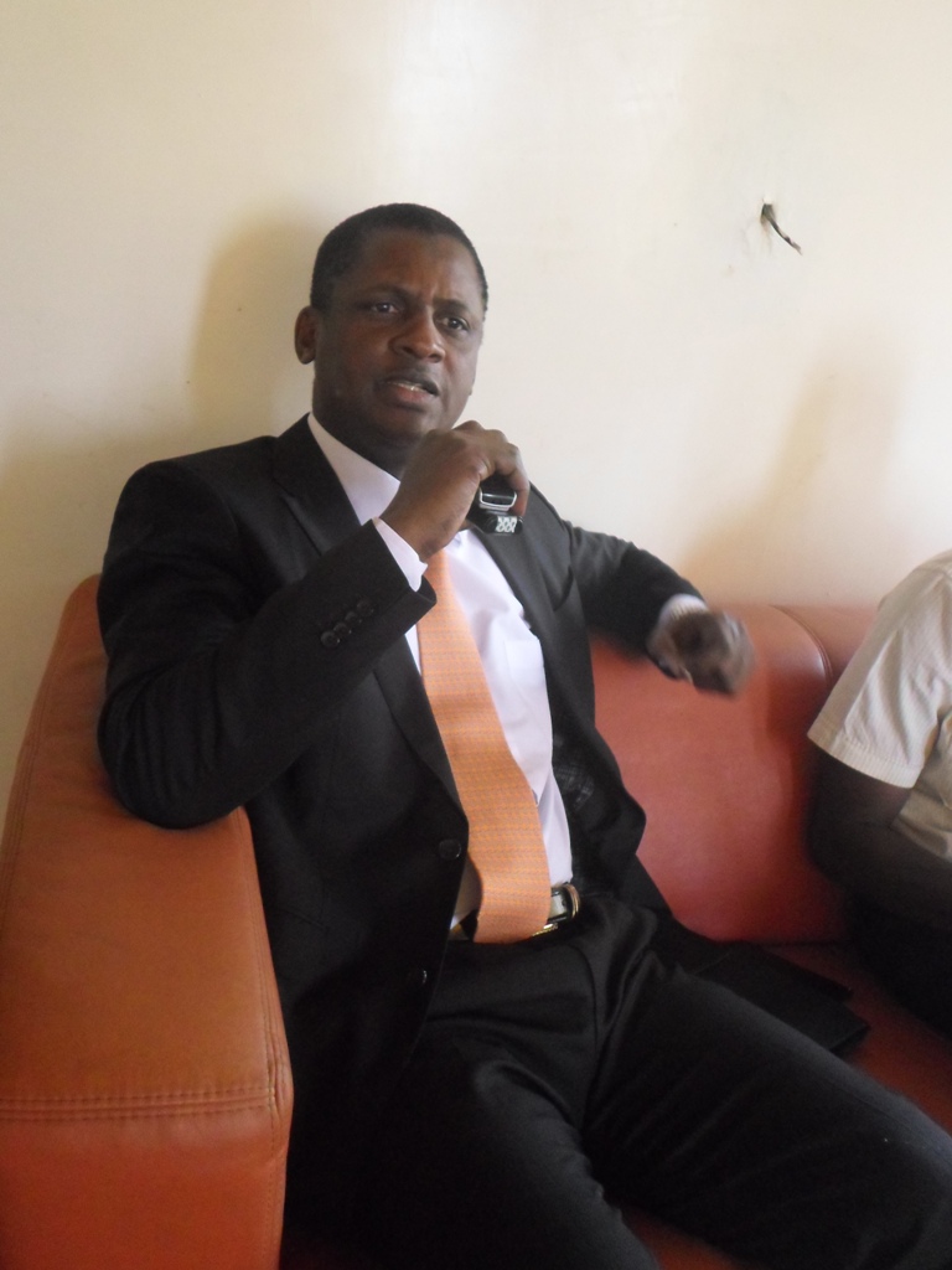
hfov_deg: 46.8
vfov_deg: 60.0
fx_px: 1100
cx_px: 476
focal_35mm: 30
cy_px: 635
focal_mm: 5.5
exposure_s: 1/30
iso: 400
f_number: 2.7
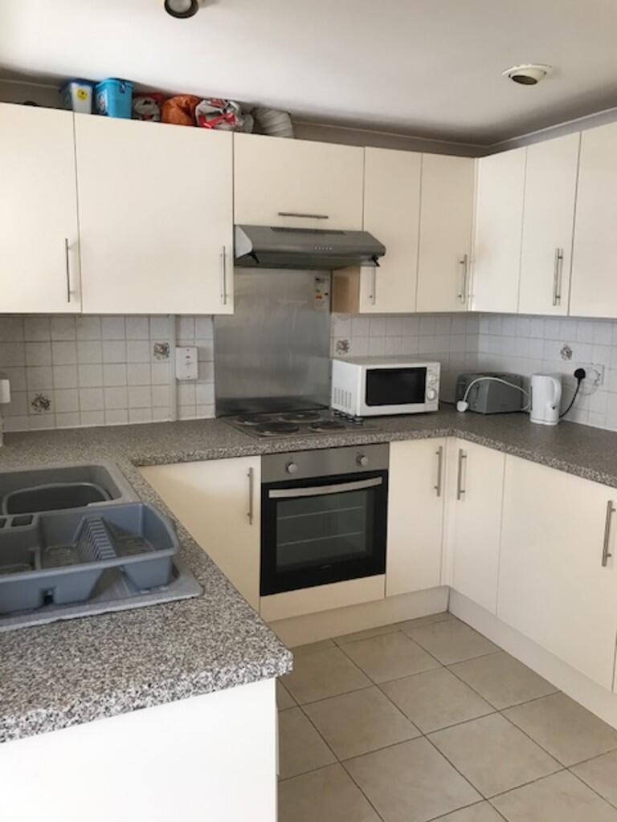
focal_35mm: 28
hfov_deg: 49.7
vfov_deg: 63.4
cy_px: 411
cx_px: 308
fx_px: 665
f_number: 1.8
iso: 40
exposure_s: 1/33
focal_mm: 3.99
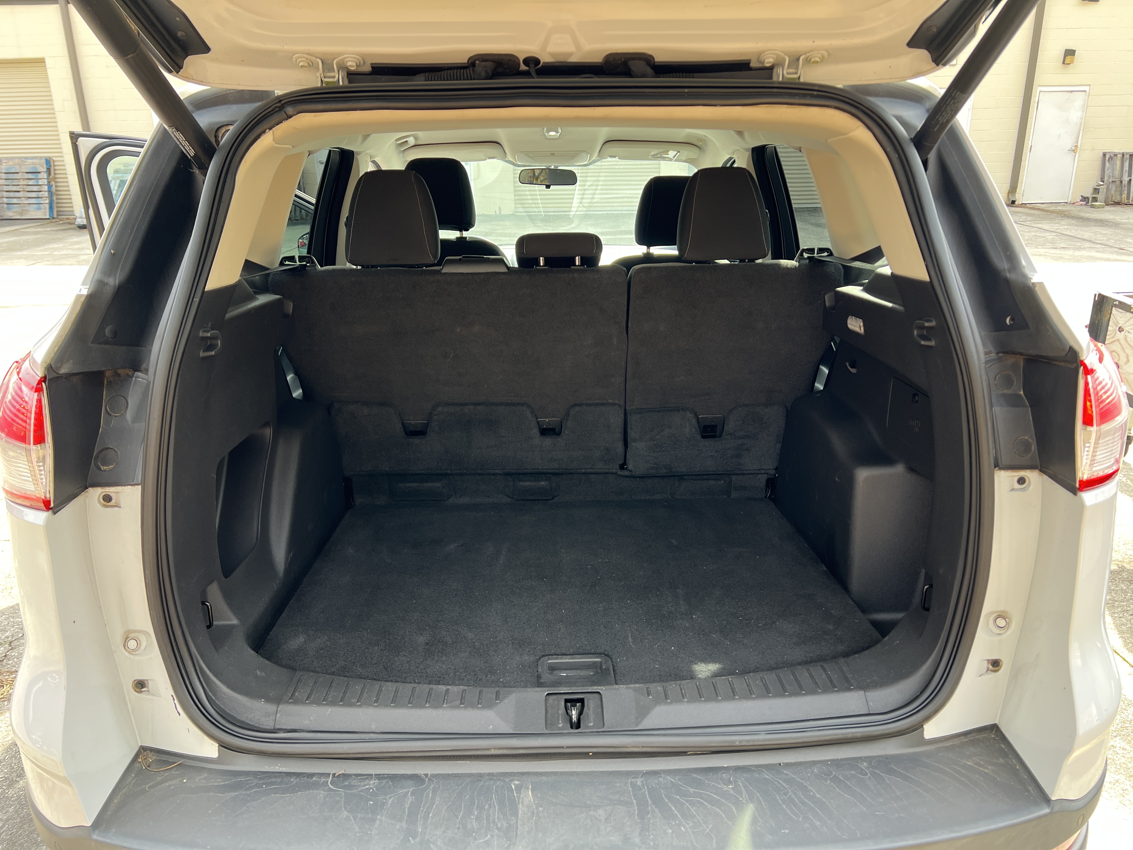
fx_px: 851
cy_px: 425
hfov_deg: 67.3
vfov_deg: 53.1
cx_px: 566
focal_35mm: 26
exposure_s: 1/161
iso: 64
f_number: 1.5
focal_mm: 5.7
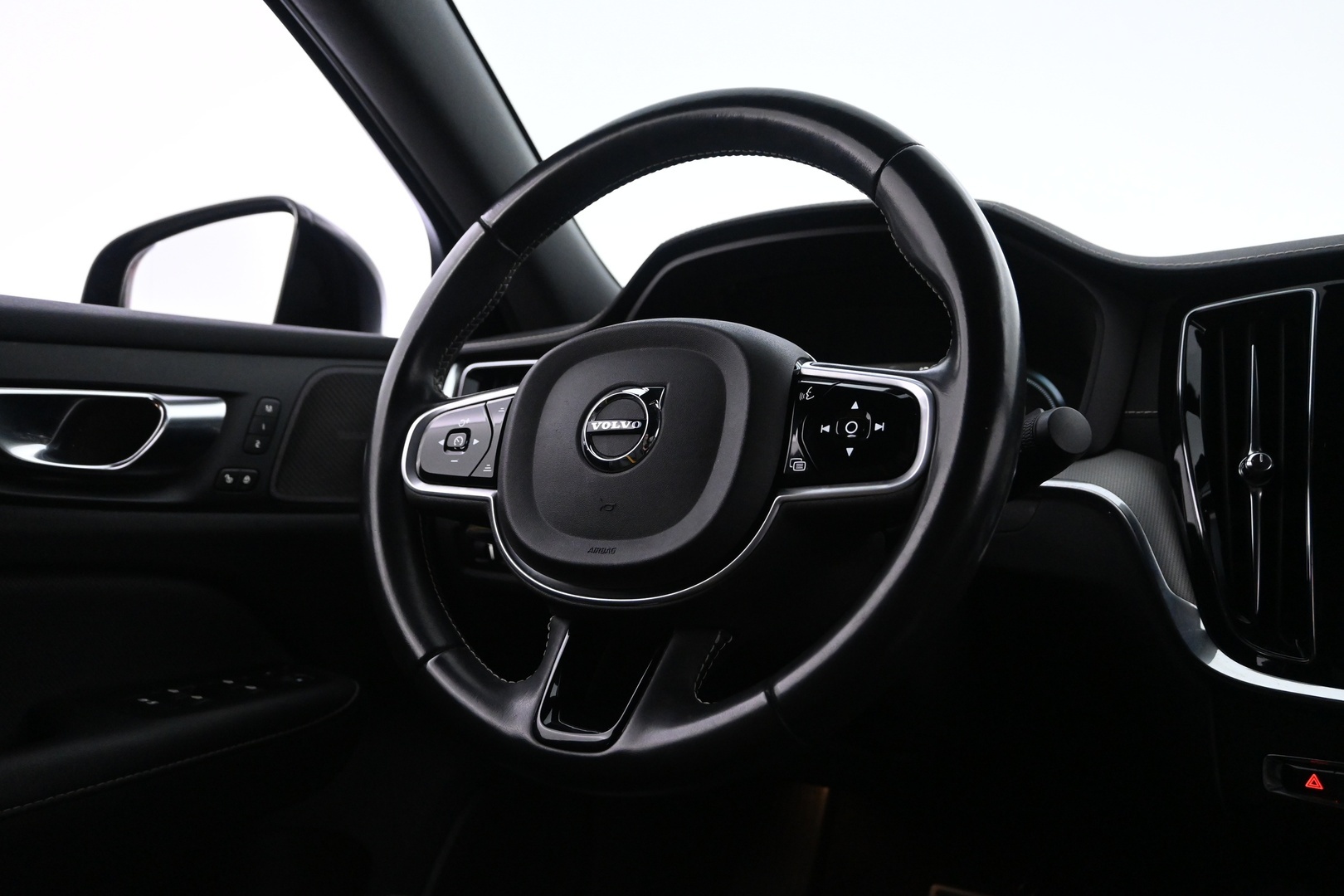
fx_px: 1120
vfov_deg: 43.6
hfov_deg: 61.9
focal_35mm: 30
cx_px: 672
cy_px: 448
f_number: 3.8
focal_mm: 20
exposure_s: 1/50
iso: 3200
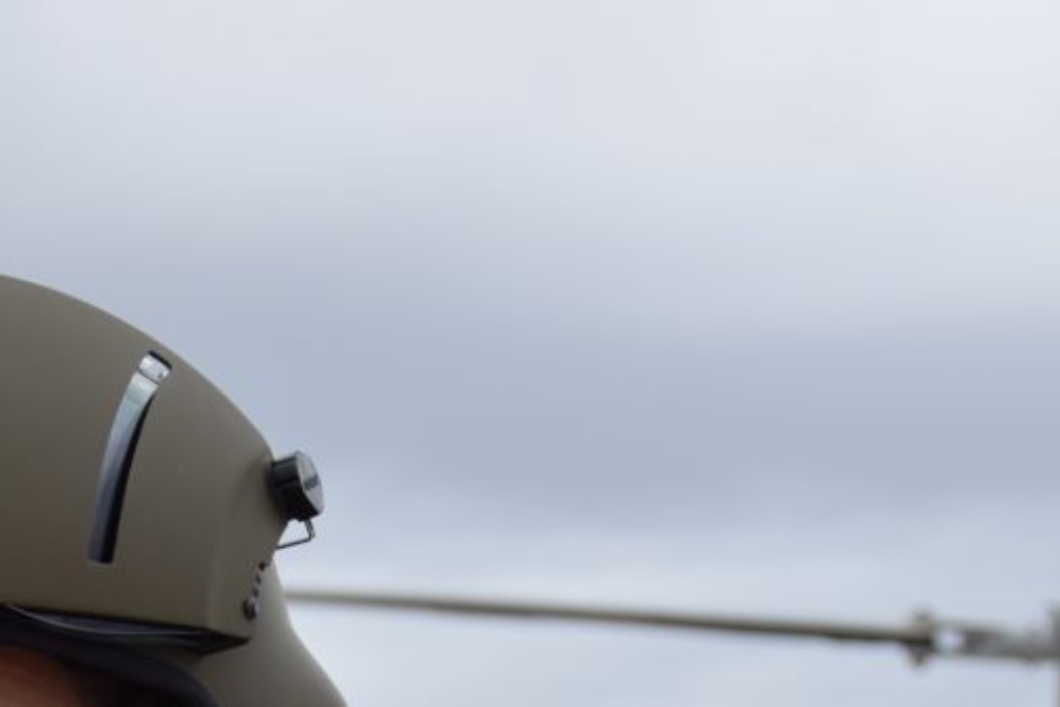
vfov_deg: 7.2
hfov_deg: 10.9
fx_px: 5566
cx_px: 528
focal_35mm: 189
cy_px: 952
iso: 100
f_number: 5
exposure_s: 1/100
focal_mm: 40
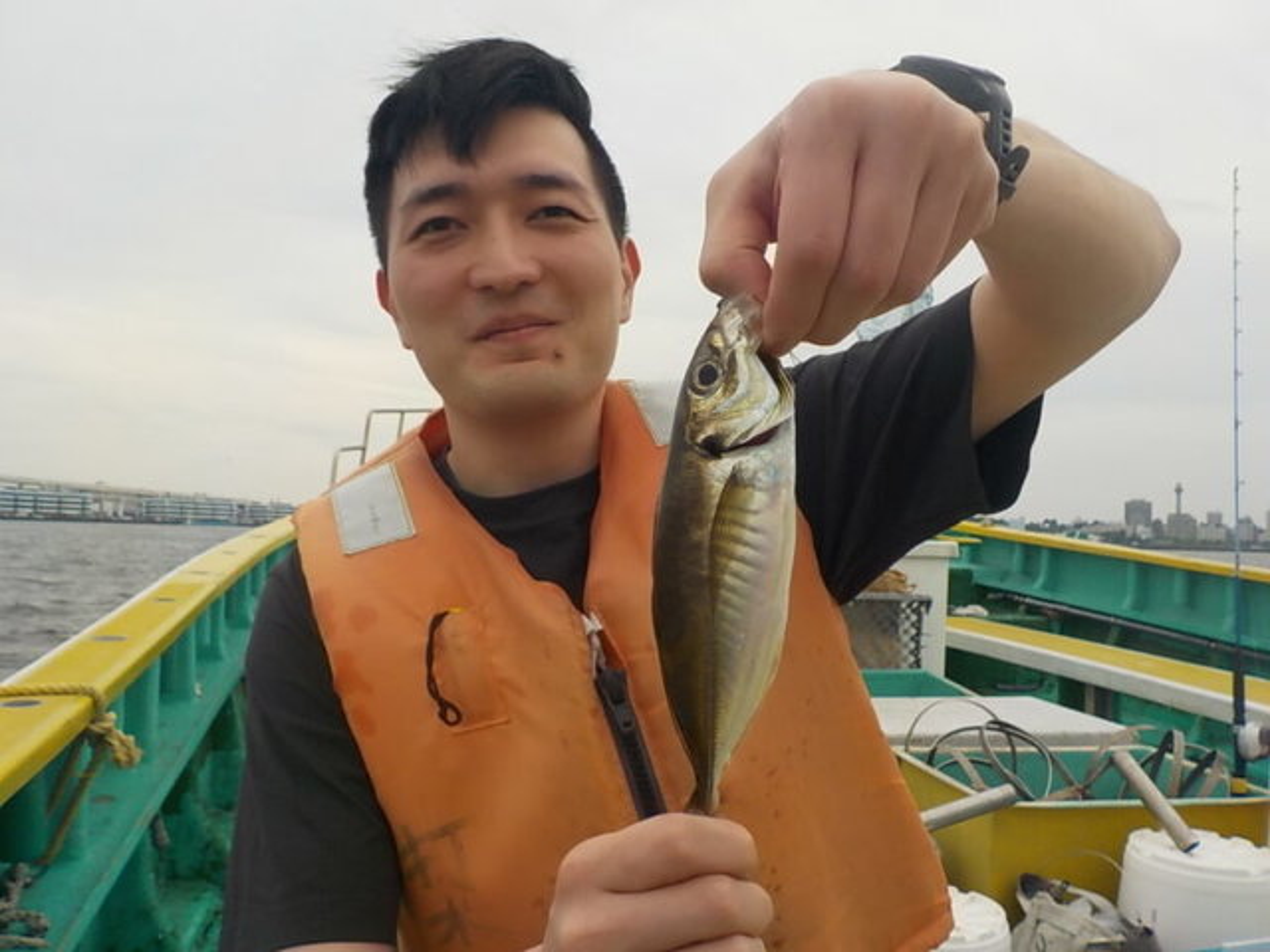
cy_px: 476
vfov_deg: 46.8
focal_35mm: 30
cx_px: 635
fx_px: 1101
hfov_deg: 60.0
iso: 125
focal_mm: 4.1
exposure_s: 1/1000
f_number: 3.3
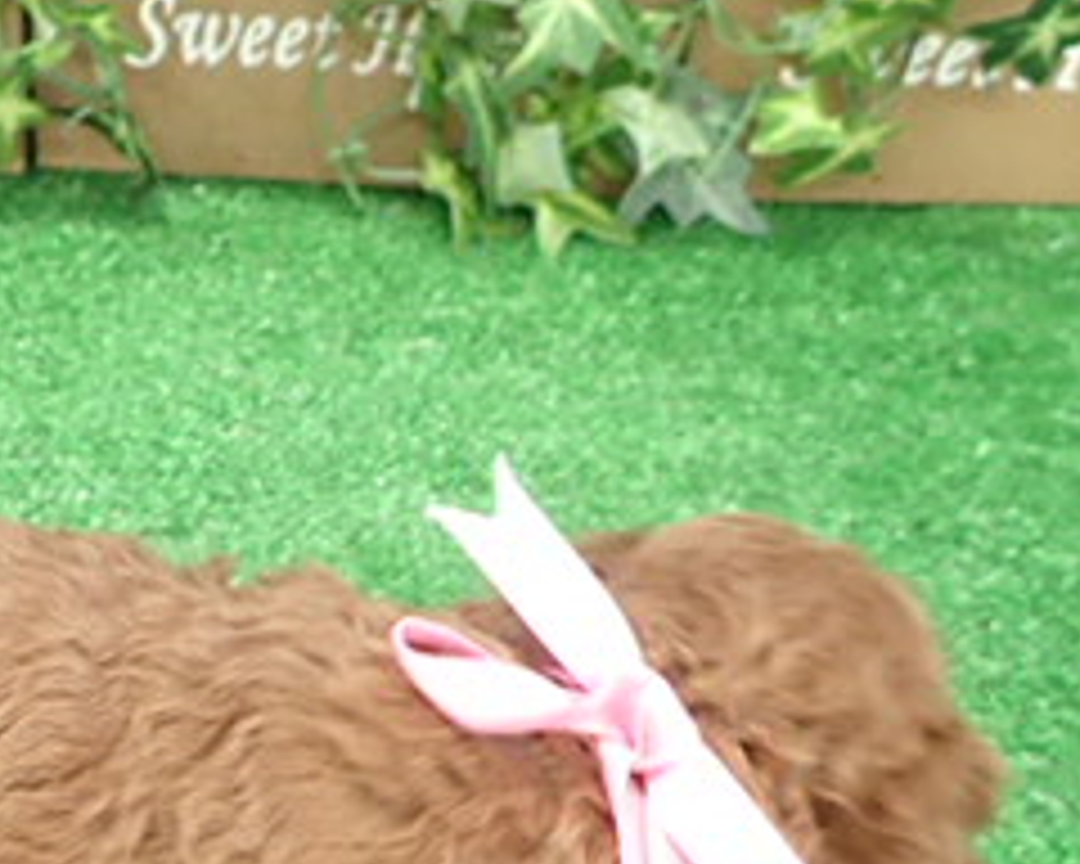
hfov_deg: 28.3
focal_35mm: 65
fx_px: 2078
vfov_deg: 22.7
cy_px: 832
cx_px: 162
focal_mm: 4.5
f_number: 2
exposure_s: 1/30
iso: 400
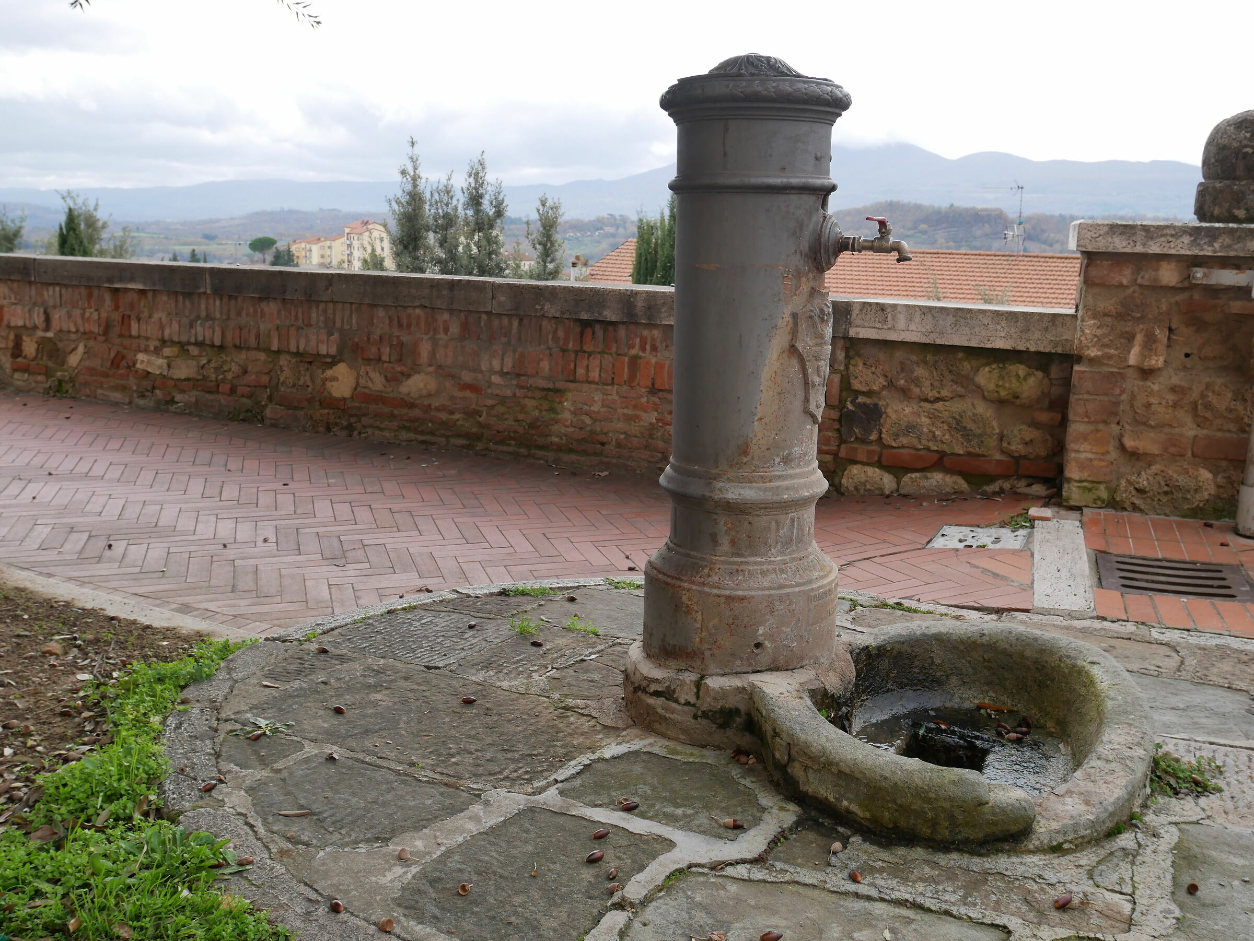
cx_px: 627
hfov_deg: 56.8
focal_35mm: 32
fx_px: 1160
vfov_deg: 44.2
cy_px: 470
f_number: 5.6
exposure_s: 1/200
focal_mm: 16
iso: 200
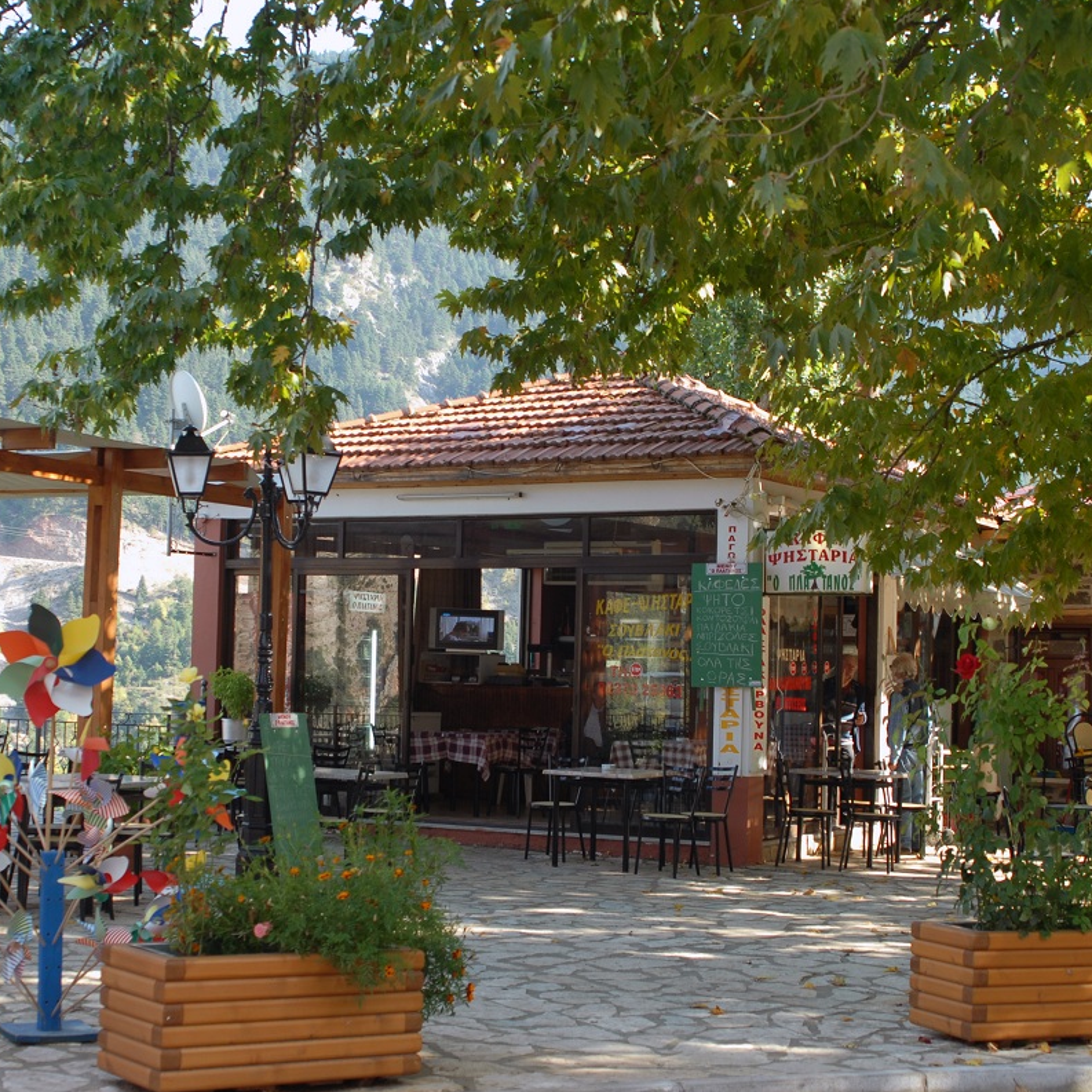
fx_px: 1927
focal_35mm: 54
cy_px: 547
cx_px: 519
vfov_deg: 31.6
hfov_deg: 31.6
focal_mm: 28
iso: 100
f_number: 4
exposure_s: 1/60
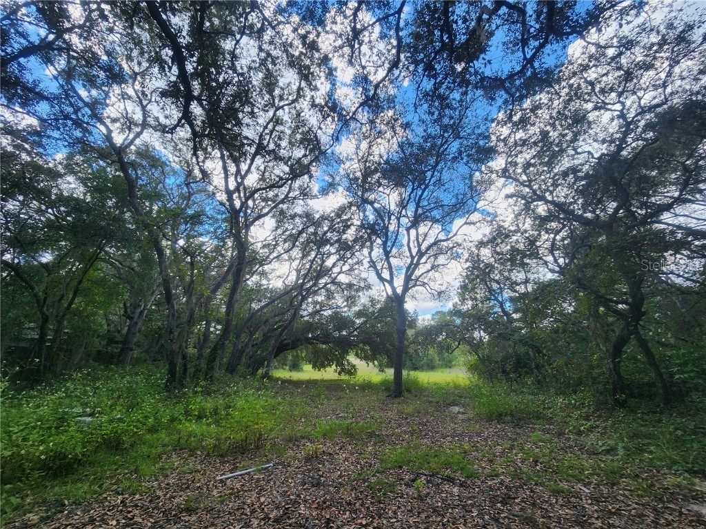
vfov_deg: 89.9
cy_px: 264
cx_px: 353
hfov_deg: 106.2
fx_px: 265
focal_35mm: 13
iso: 50
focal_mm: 2.2
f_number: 2.2
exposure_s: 1/456
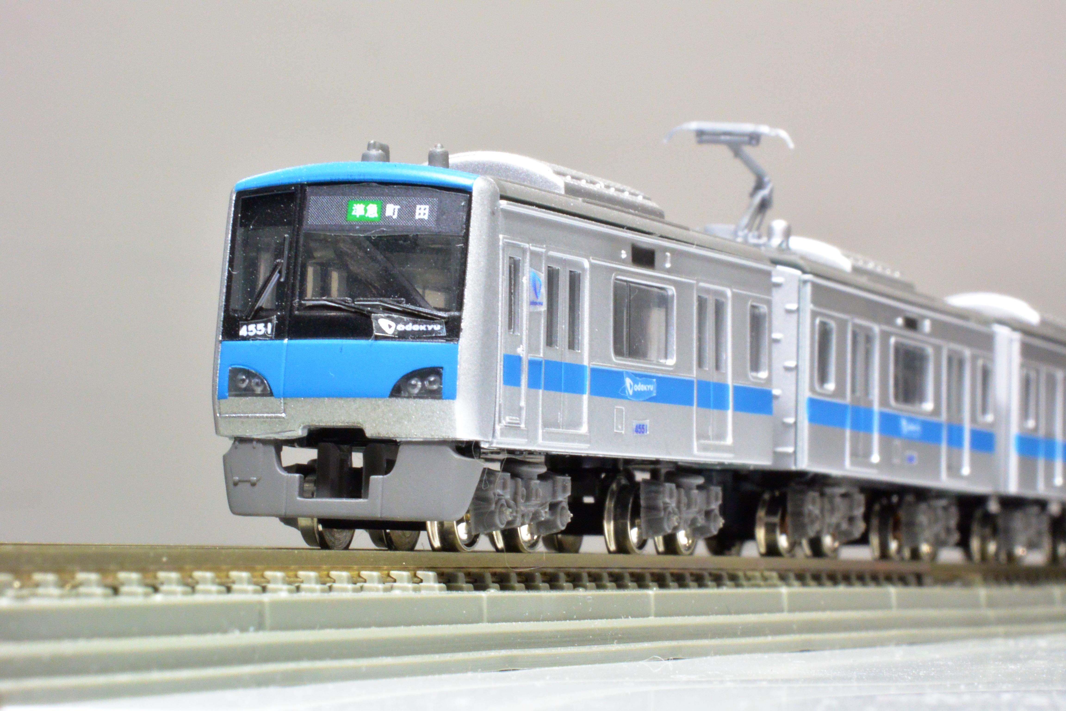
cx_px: 533
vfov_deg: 12.7
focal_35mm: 108
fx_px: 3198
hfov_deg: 18.9
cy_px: 356
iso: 800
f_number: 22
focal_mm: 40
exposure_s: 1/2.5
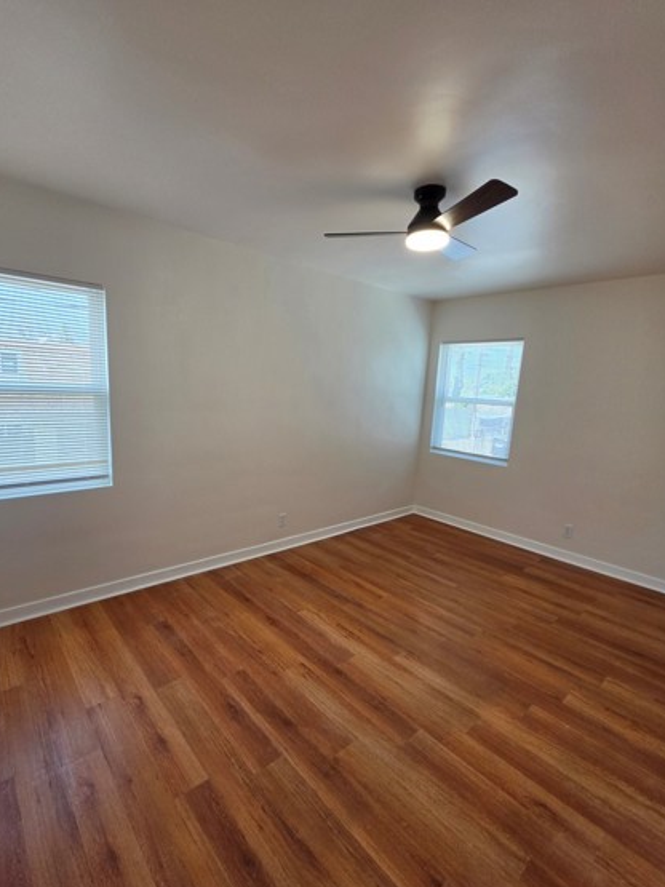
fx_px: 384
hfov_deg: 81.5
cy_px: 460
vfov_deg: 98.1
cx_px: 302
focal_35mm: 15
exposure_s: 1/120
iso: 64
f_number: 1.9
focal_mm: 2.2
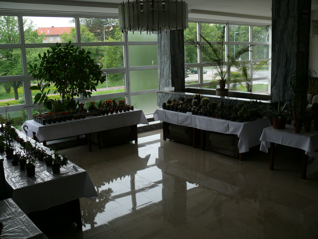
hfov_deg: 52.6
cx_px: 159
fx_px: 322
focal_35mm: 35
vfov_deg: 40.7
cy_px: 120
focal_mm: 7.4
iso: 100
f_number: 2.8
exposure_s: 1/125
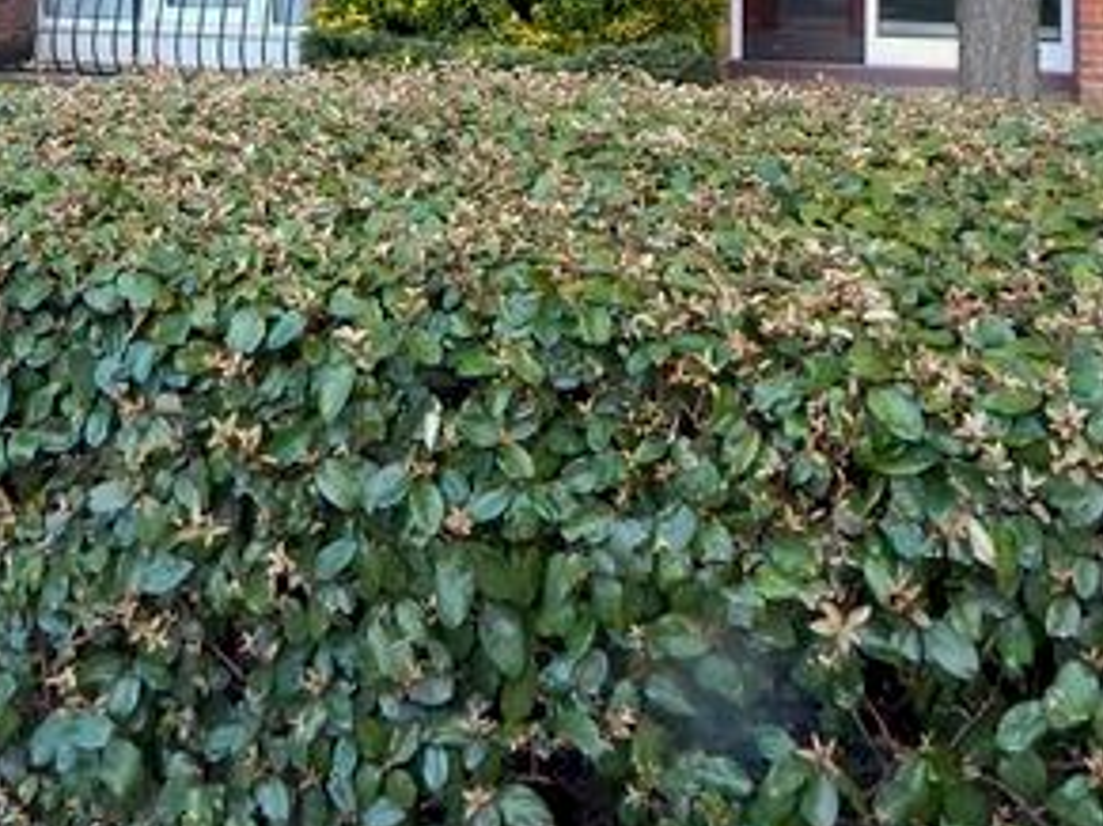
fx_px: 1688
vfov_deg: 25.1
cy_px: -135
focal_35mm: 53
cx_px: 371
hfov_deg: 35.8
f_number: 3
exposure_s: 1/100
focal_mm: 4
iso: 125
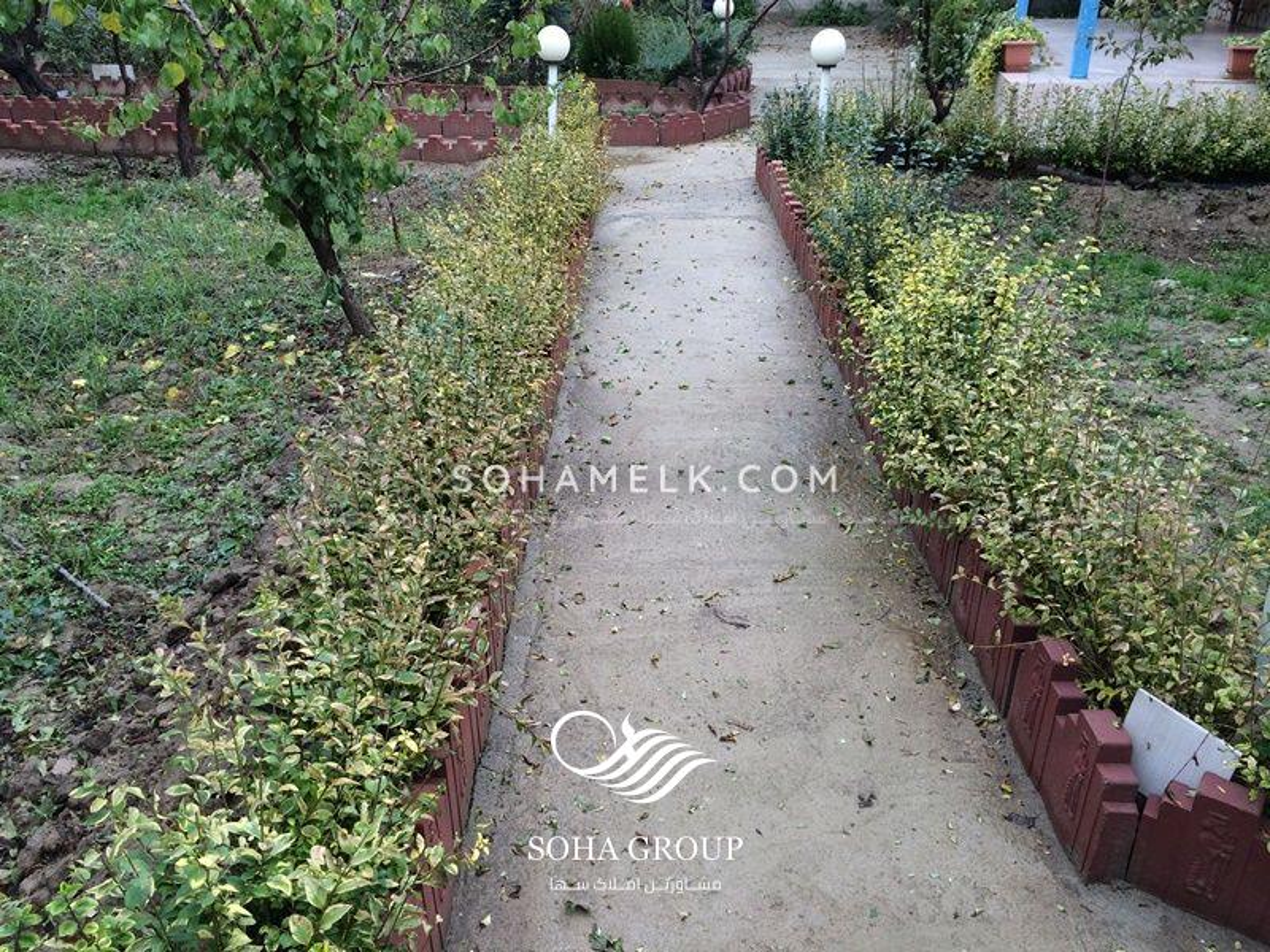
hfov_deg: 61.7
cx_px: 635
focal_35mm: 29
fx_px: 1064
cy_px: 476
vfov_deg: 48.2
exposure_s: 1/134
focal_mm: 4.15
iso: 32
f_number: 2.2
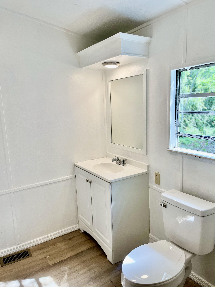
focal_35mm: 26
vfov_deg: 67.3
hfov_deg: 53.1
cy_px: 144
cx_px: 108
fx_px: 215
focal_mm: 5.1
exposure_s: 1/160
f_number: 1.6
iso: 40
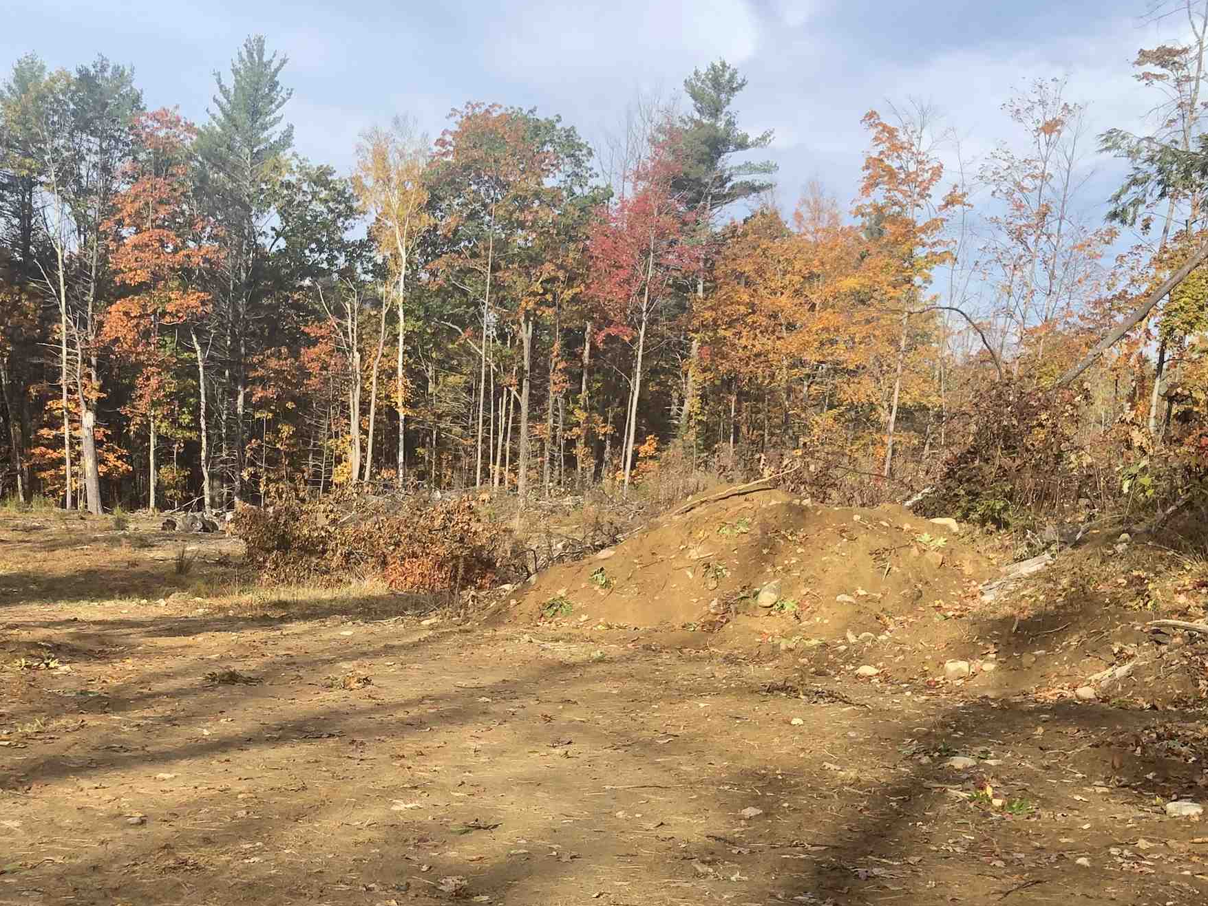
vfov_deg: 28.8
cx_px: 363
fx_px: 1710
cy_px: 776
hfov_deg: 38.3
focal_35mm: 49
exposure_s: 1/666
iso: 20
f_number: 1.8
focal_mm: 3.99
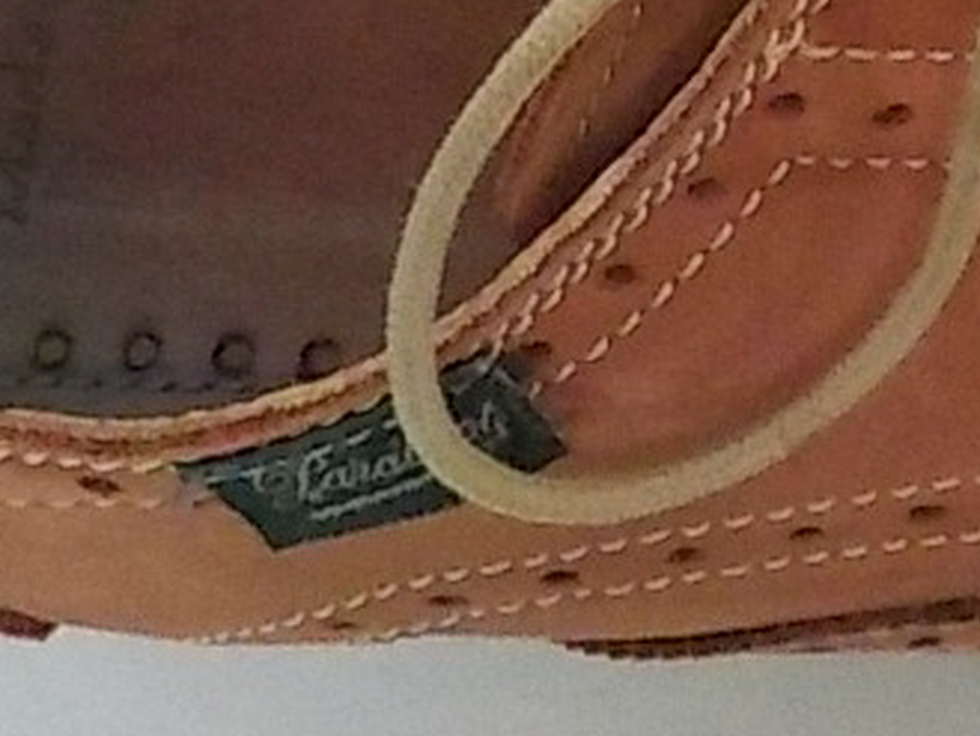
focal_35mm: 146
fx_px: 4135
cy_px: -793
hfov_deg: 13.2
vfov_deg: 9.4
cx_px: 1171
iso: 800
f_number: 3.3
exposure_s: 1/60
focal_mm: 4.1
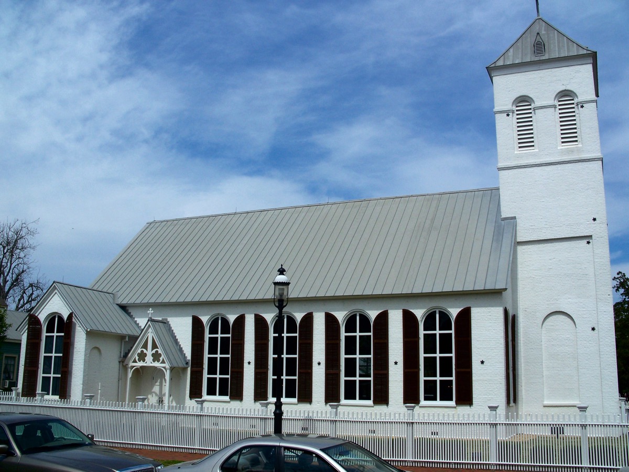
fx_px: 672
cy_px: 236
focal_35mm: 37
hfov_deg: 50.1
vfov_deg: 38.7
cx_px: 314
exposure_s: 1/1000
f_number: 5.6
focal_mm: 7.8
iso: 64
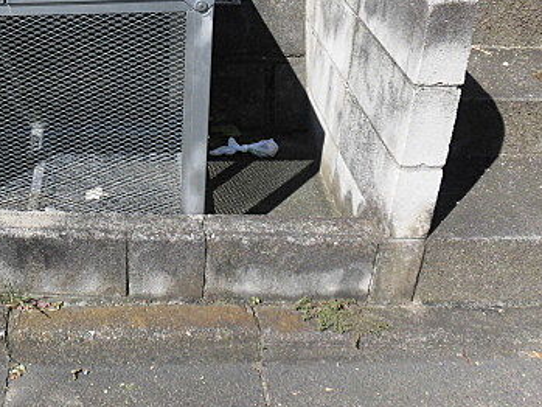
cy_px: 61
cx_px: 50
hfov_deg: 39.7
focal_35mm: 44
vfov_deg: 31.7
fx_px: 689
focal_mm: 4.3
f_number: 7.8
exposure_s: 1/200
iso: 100
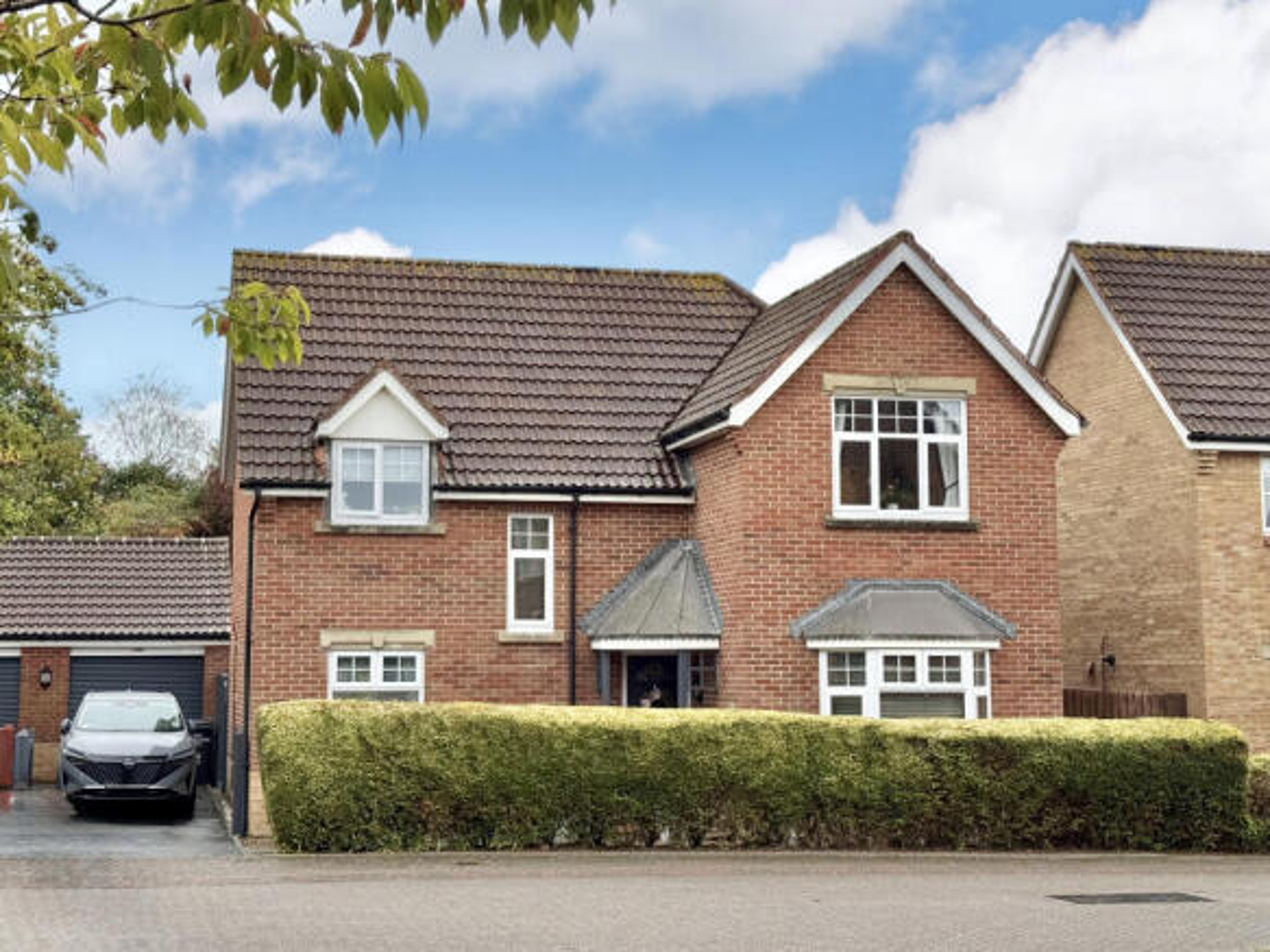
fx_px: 1761
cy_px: 476
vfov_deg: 30.3
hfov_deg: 39.7
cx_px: 635
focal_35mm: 48
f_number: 1.78
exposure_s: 1/1287
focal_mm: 6.76
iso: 64
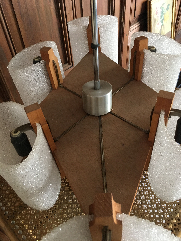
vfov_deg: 61.7
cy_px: 120
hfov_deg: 48.2
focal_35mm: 29
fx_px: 202
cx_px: 90
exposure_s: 1/33
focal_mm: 4.15
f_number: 2.2
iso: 200
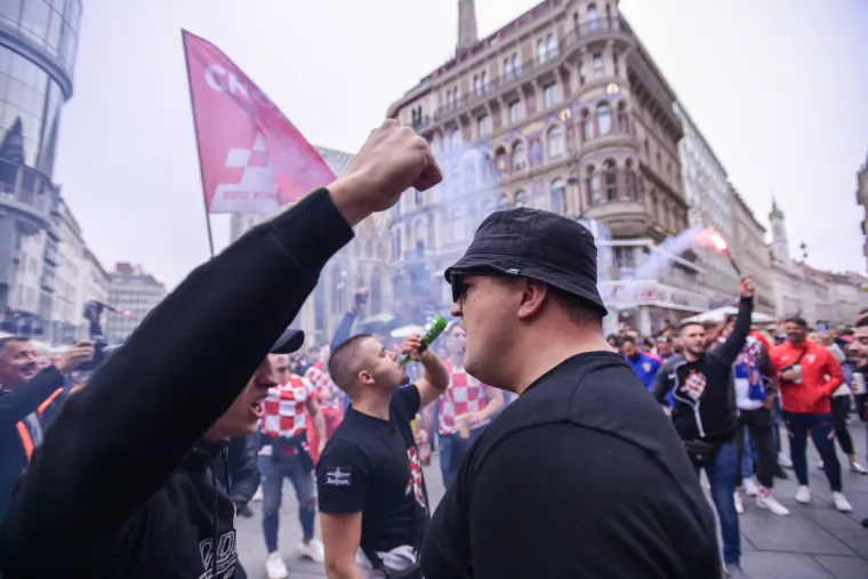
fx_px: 410
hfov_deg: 93.3
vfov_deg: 70.5
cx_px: 434
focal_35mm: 17
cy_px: 290
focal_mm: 17
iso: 500
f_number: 2.8
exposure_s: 1/2500
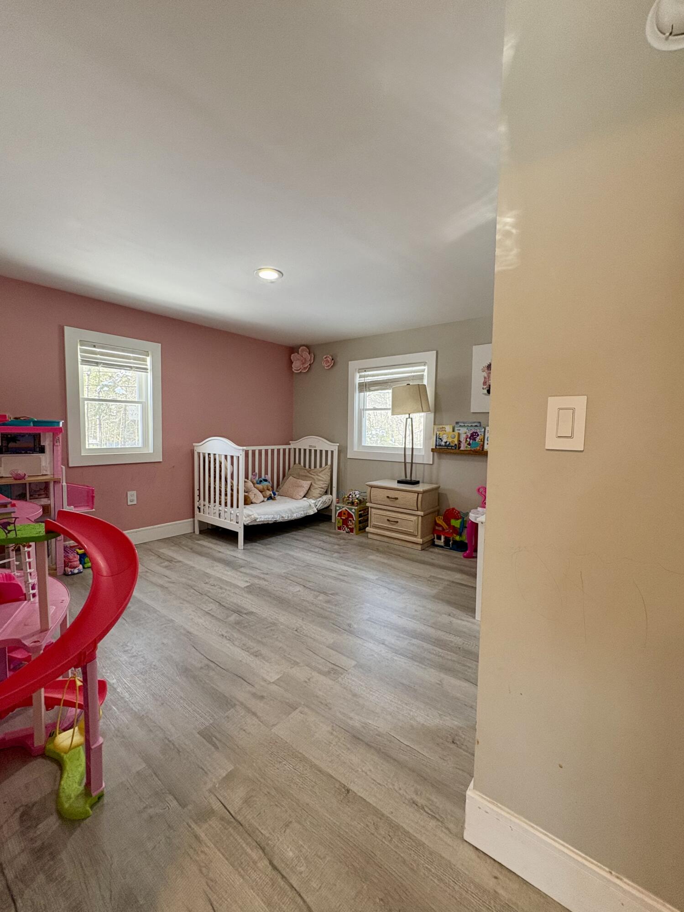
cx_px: 342
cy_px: 456
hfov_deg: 85.7
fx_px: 369
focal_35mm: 14
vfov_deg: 102.1
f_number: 2.2
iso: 250
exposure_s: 1/120
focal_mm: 2.22
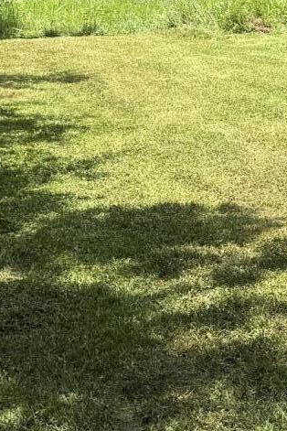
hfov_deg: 12.2
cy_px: 132
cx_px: 443
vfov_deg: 19.2
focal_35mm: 106
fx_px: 1267
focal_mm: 6.76
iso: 80
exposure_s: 1/1395
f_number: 1.78
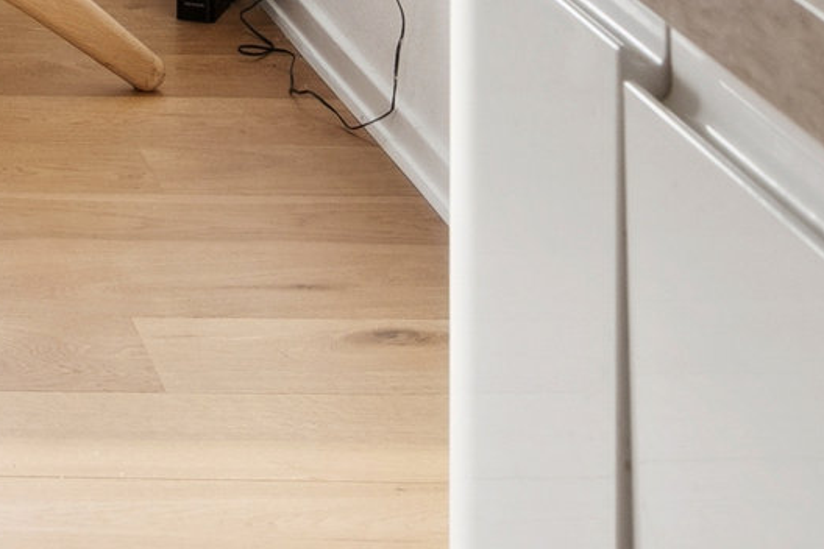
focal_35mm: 128
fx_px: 2926
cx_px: -752
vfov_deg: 9.4
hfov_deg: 13.9
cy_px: -836
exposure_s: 1/320
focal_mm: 22.5
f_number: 9
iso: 640
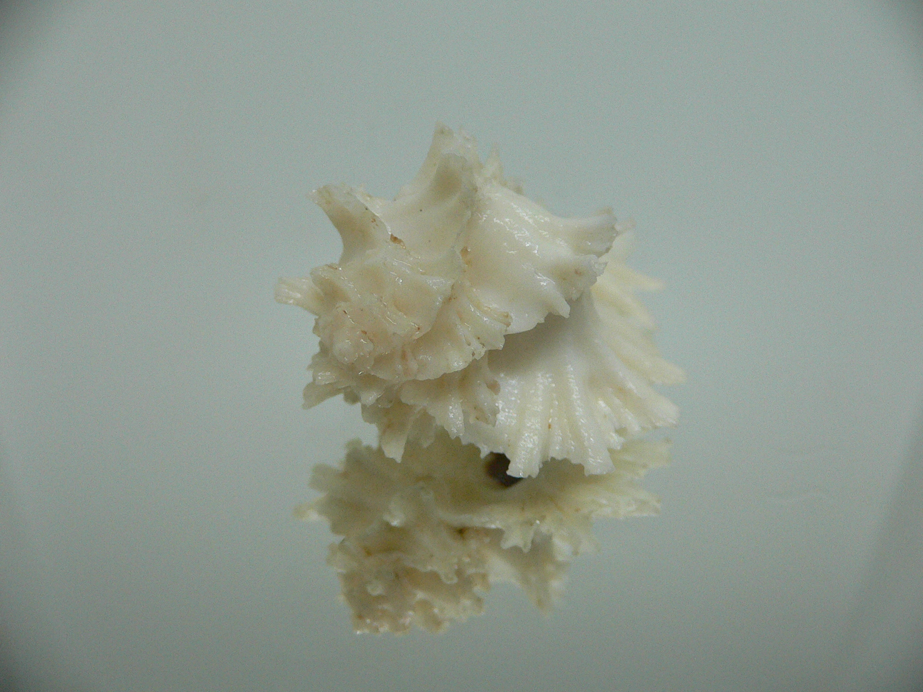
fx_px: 933
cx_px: 462
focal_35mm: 35
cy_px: 346
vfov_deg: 40.7
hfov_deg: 52.6
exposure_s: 1/60
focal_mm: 4.6
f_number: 2.8
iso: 200
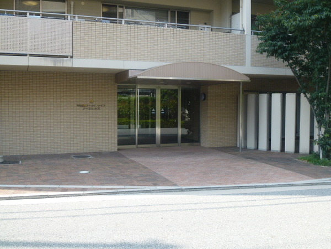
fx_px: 373
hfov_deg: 47.9
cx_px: 166
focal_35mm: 39
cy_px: 124
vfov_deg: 36.8
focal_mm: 7
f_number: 3.5
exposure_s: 1/200
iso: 100
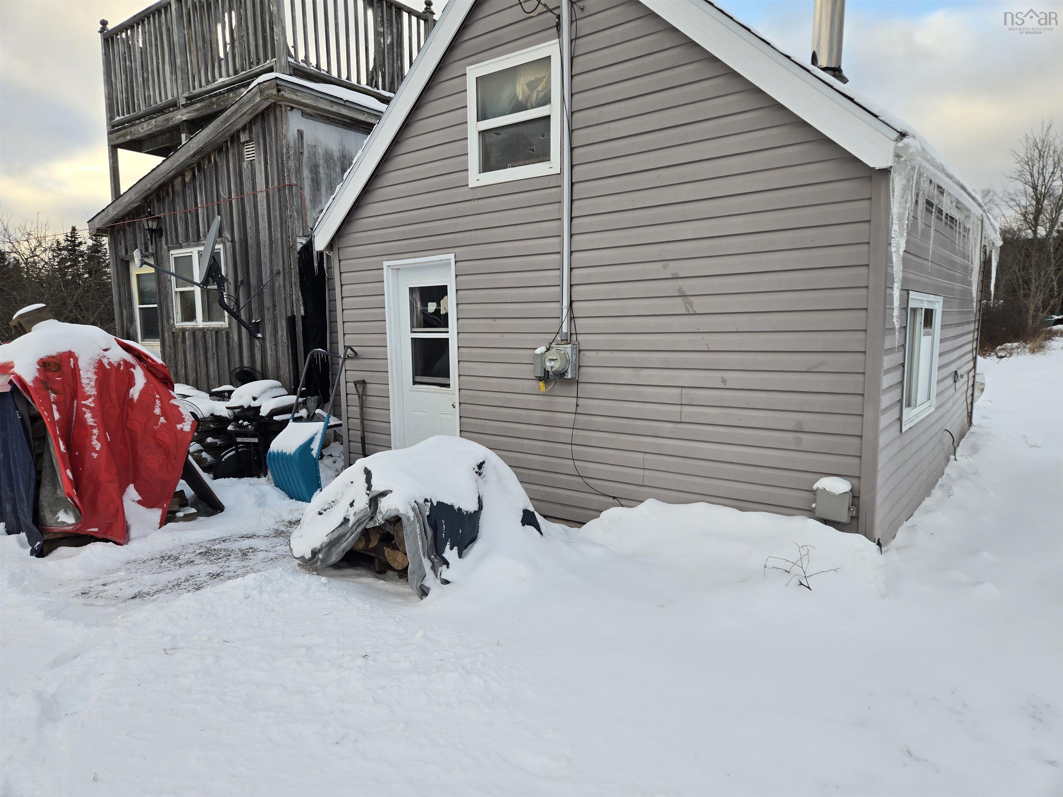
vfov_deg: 58.9
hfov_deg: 73.9
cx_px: 532
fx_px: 706
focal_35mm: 23
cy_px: 398
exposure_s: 1/261
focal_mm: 5.4
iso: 25
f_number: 1.8
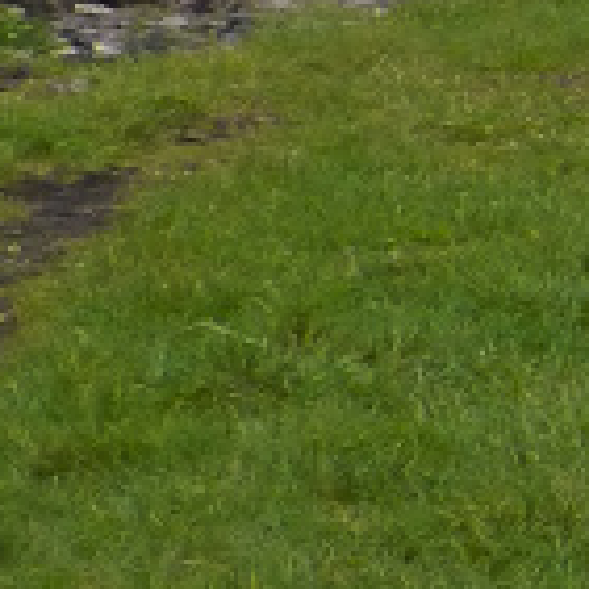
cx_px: 2143
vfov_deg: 5.3
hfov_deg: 4.9
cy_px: -31
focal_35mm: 331
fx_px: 6372
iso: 160
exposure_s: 1/400
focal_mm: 7.9
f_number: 4
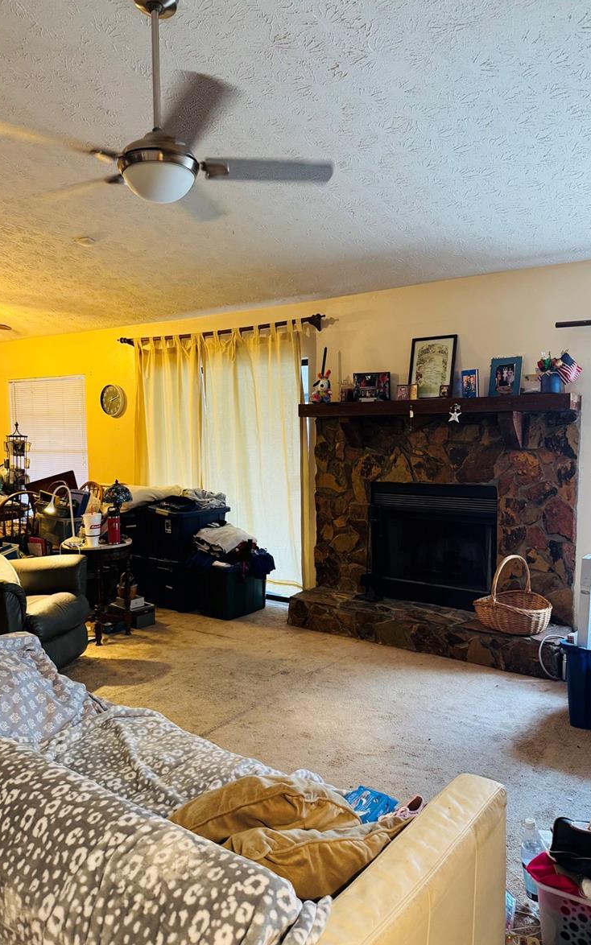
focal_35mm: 26
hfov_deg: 47.6
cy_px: 476
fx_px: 670
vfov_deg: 70.4
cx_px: 289
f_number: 1.78
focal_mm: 6.76
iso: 400
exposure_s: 1/60
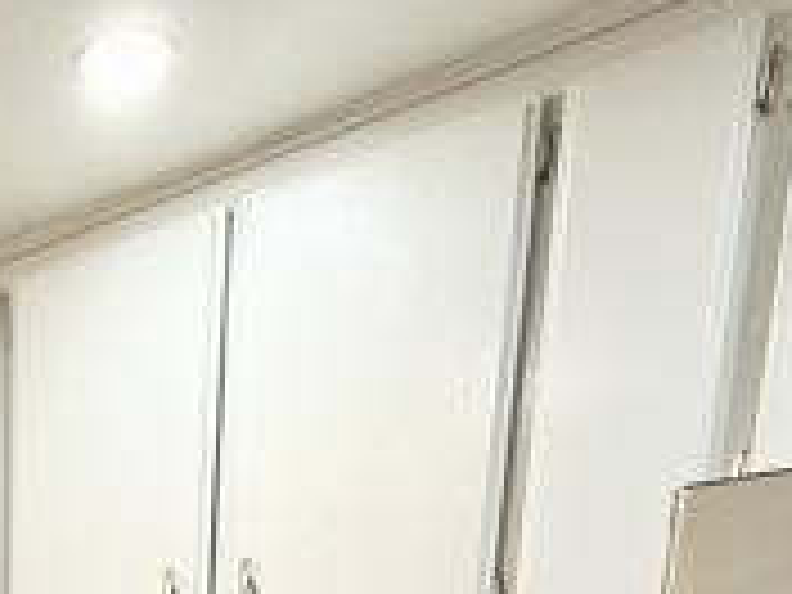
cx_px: -94
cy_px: 1062
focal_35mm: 51
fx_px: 1167
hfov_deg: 32.6
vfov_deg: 20.5
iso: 200
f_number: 2.2
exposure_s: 1/60
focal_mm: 2.22
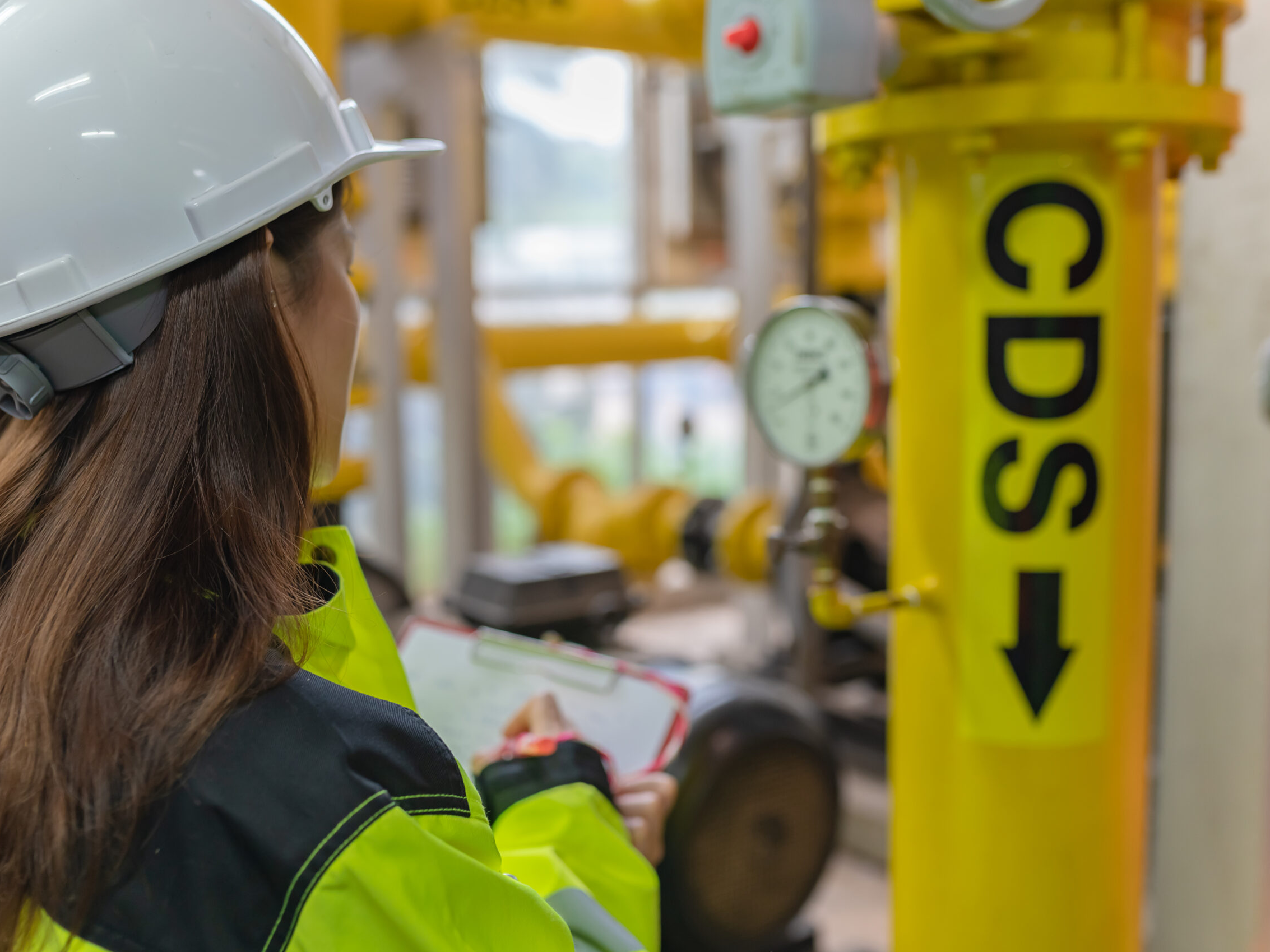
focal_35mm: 38
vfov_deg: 37.7
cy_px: 477
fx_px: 1394
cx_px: 594
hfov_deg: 48.9
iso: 500
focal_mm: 35
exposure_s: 1/125
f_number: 2.8
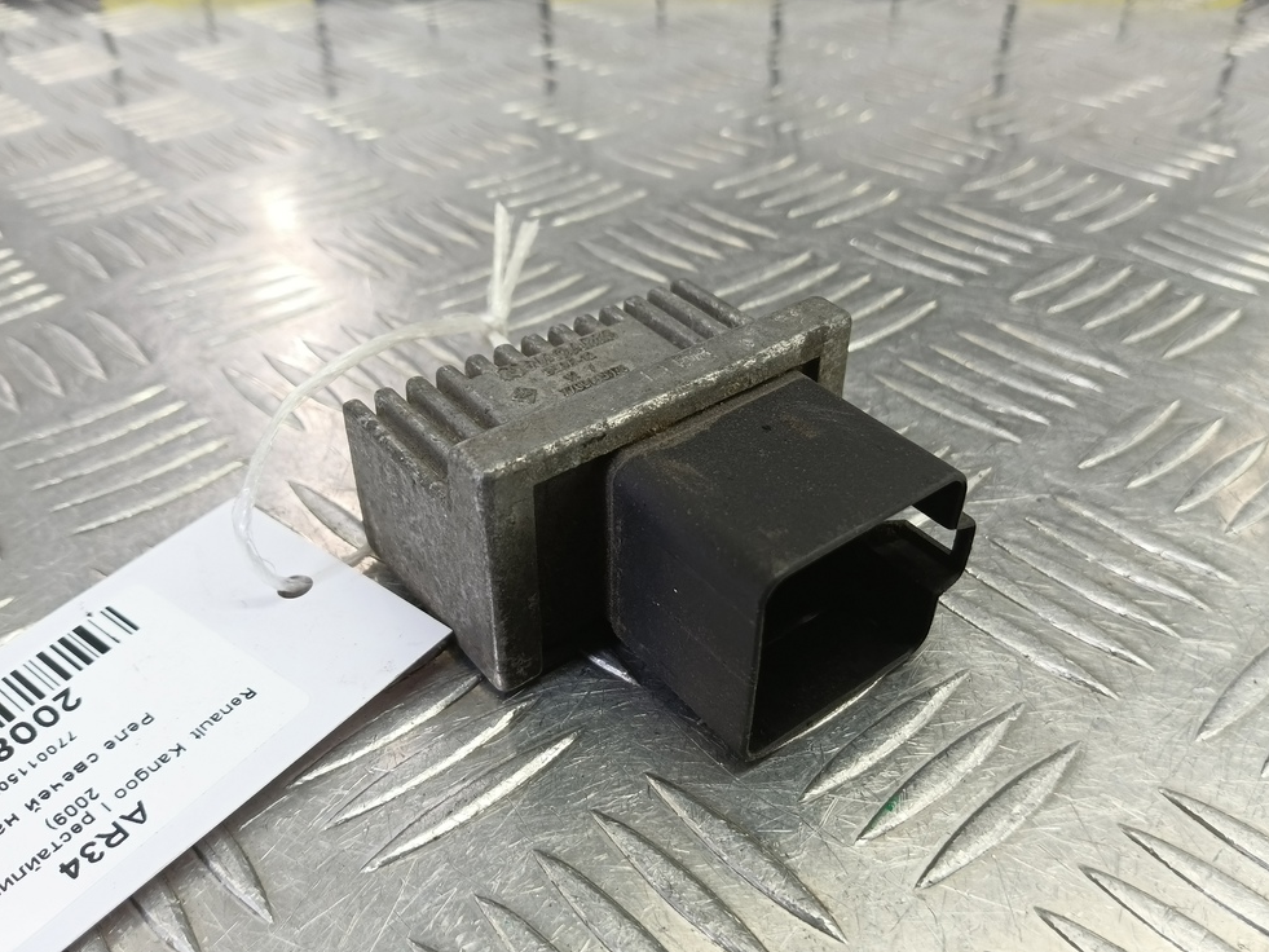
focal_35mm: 24
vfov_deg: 56.8
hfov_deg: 71.6
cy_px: 495
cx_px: 655
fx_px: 880
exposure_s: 1/50
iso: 138
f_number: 1.6
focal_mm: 4.11
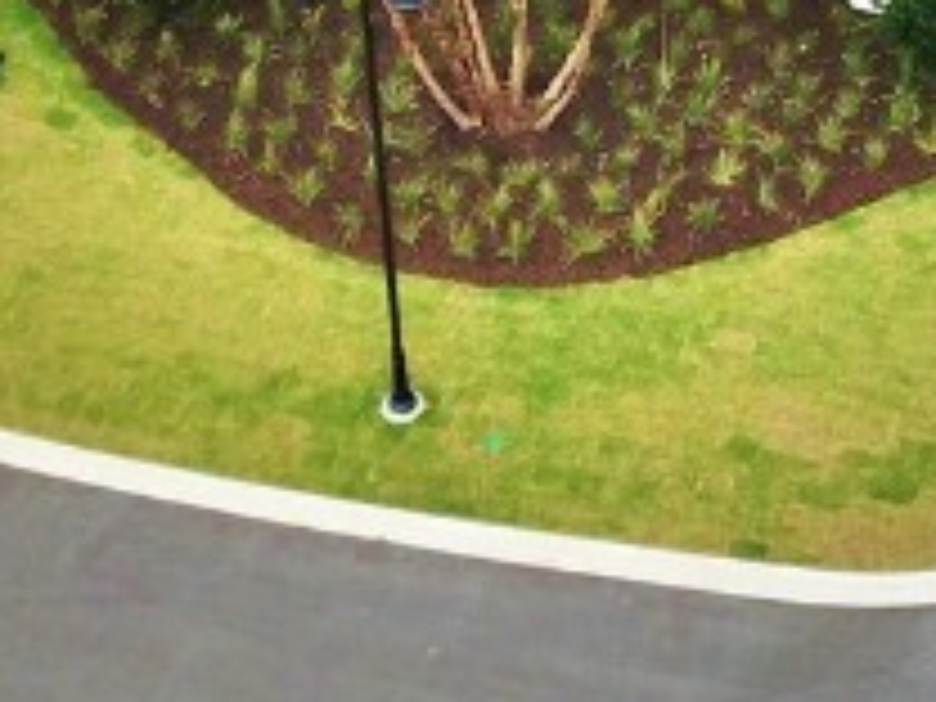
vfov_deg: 10.1
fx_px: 3461
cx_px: 1004
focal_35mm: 128
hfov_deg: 15.1
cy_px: -968
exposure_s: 1/835
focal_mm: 4.73
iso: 100
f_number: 2.2
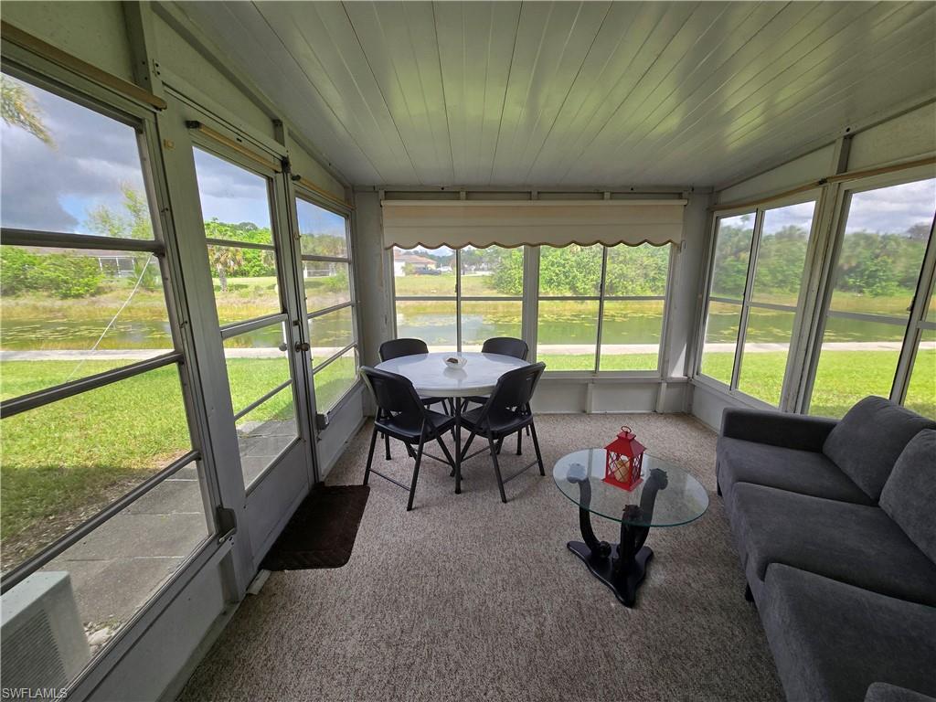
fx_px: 352
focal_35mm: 13
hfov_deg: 106.2
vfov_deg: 89.9
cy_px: 351
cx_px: 468
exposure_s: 1/441
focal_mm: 2.2
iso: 50
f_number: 2.2
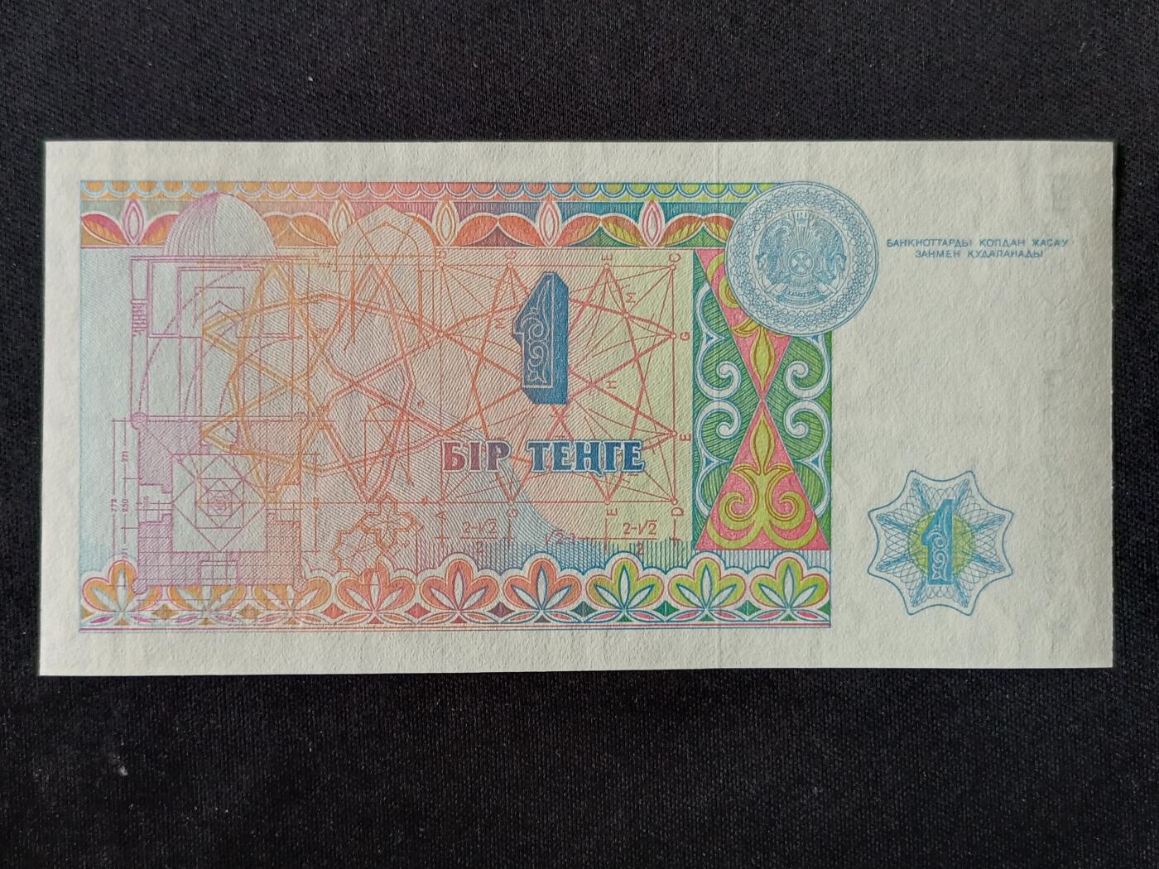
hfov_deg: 49.0
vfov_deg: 37.7
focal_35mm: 38
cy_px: 434
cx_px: 580
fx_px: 1272
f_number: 1.8
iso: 708
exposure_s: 1/50
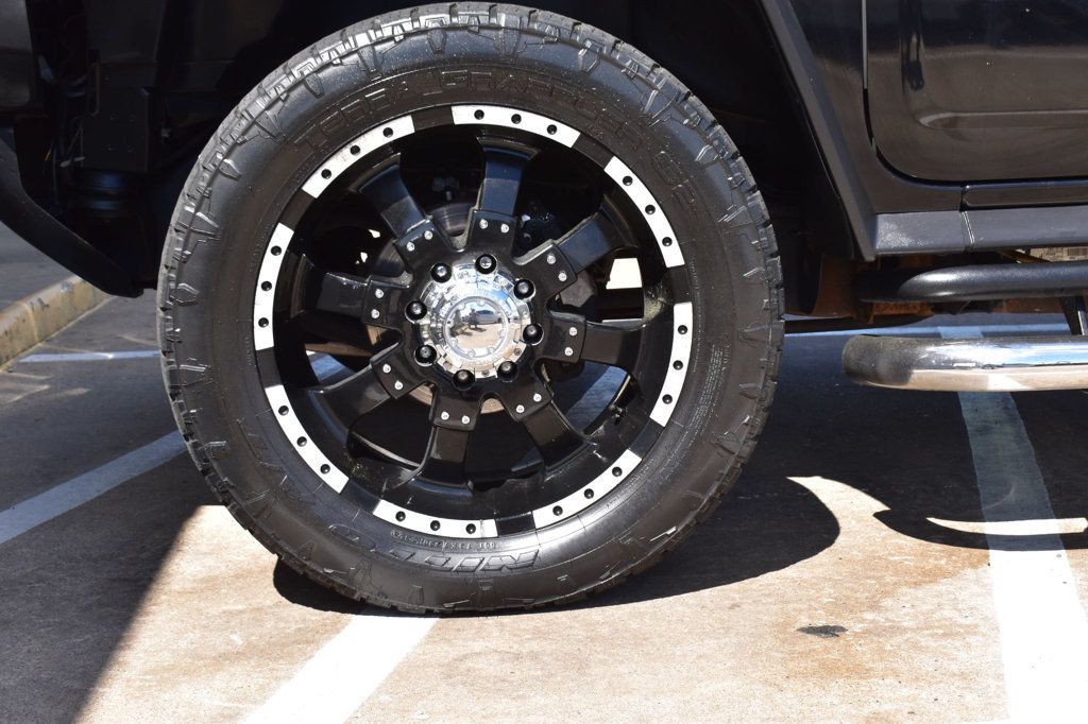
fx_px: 1541
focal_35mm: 51
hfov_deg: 38.9
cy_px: 362
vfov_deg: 26.5
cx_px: 544
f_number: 10
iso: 400
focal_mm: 34
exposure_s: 1/320
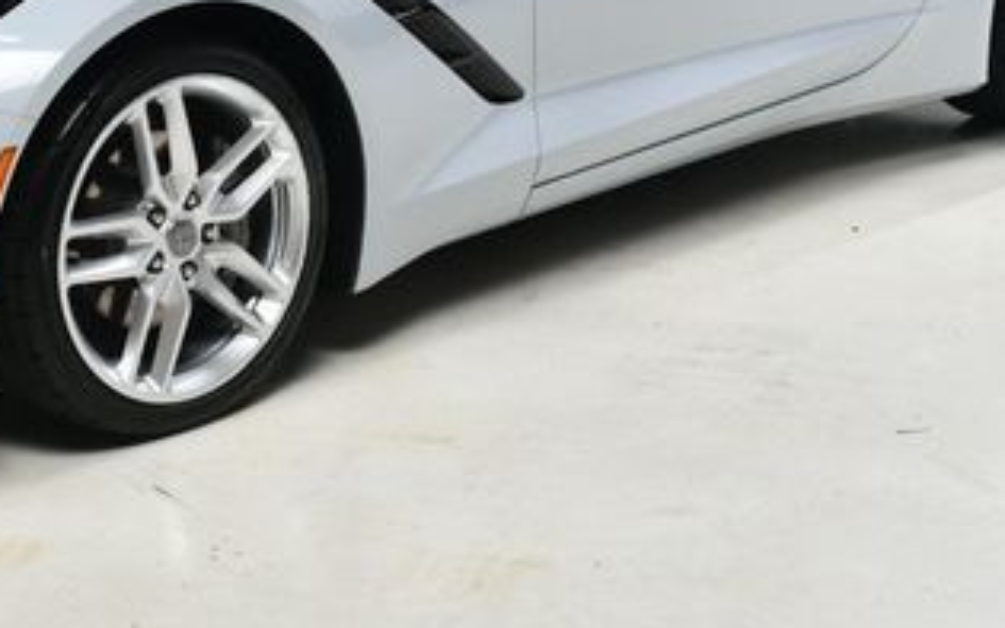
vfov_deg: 13.9
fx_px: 2548
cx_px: 258
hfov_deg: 22.1
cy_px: 32
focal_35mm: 93
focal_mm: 30
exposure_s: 1/160
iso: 100
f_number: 13
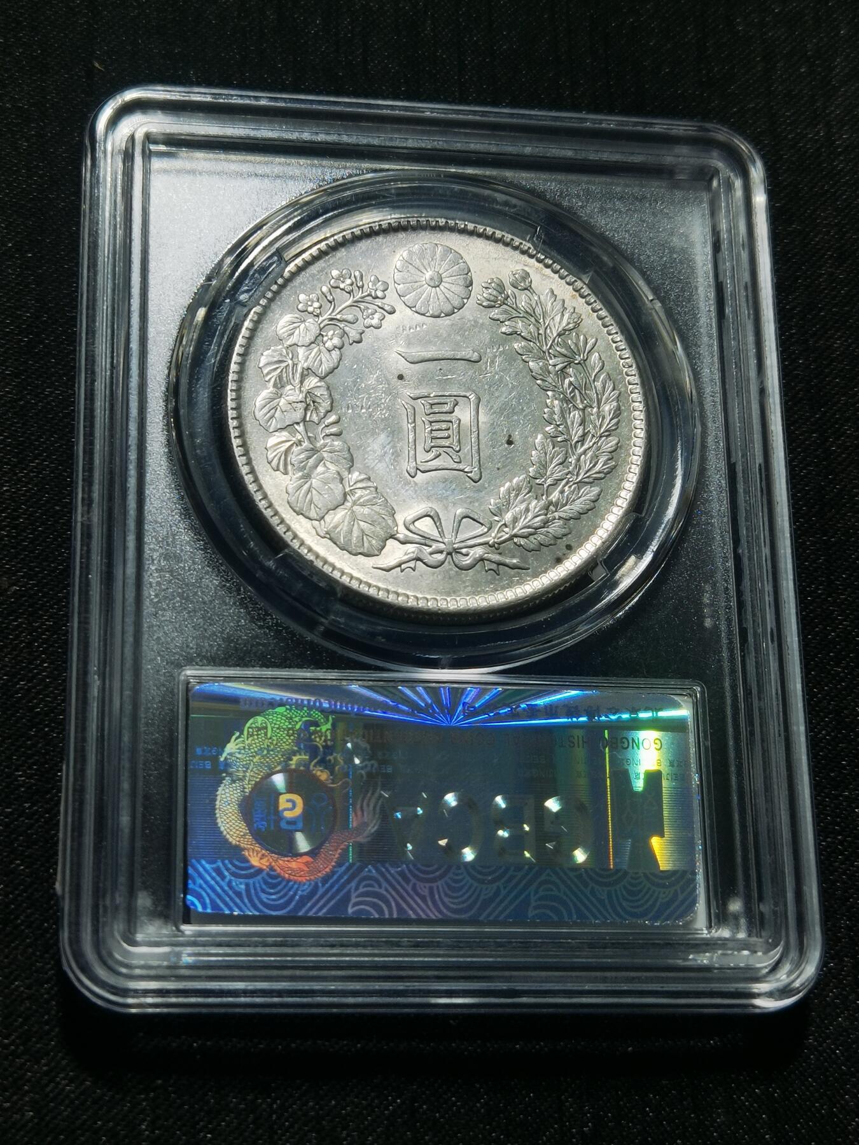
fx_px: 2118
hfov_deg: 22.9
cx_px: 430
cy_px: 572
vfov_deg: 30.3
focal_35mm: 64
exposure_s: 1/127
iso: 50
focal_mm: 6.67
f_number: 1.9
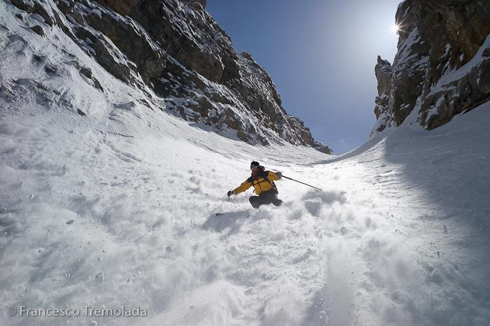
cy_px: 163
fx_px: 381
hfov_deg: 65.5
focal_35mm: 28
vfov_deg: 46.4
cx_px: 245
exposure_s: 1/2000
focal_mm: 28
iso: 160
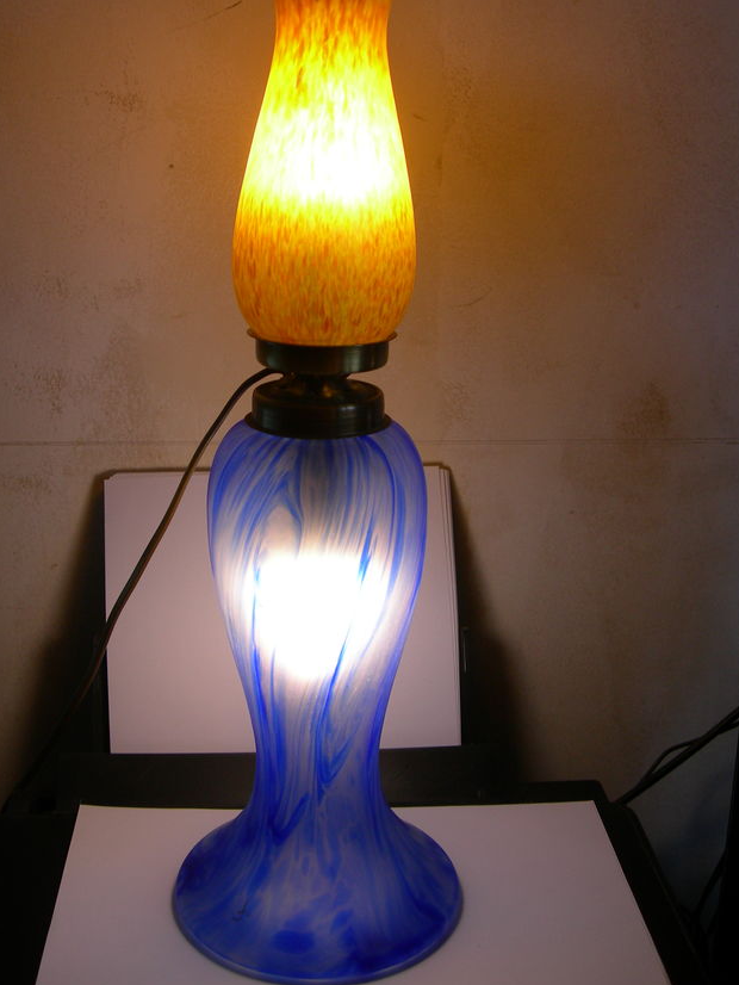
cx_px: 308
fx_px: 1309
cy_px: 414
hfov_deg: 31.5
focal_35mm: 46
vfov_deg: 41.1
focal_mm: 7.8
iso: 50
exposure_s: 1/77.8
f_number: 2.8
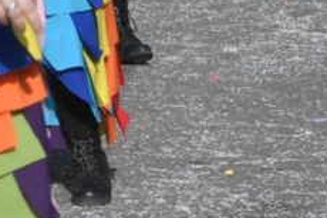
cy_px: -249
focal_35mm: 468
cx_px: 446
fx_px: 4248
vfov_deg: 2.9
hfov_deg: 4.4
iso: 140
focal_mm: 70
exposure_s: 1/500
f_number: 9
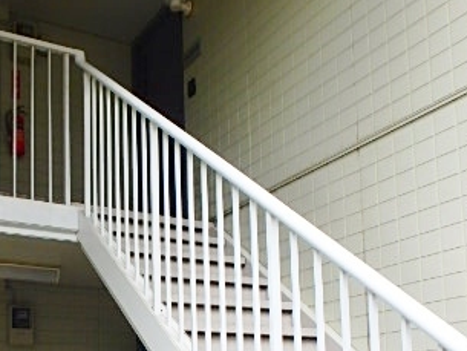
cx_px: 110
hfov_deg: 41.5
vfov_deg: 30.5
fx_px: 594
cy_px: 353
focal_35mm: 44
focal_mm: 3.7
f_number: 3.5
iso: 125
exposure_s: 1/250
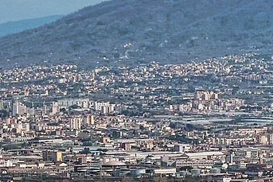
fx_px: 2390
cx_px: 416
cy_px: 238
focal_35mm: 315
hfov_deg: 6.5
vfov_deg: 4.4
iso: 200
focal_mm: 30
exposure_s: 1/1000
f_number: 7.1
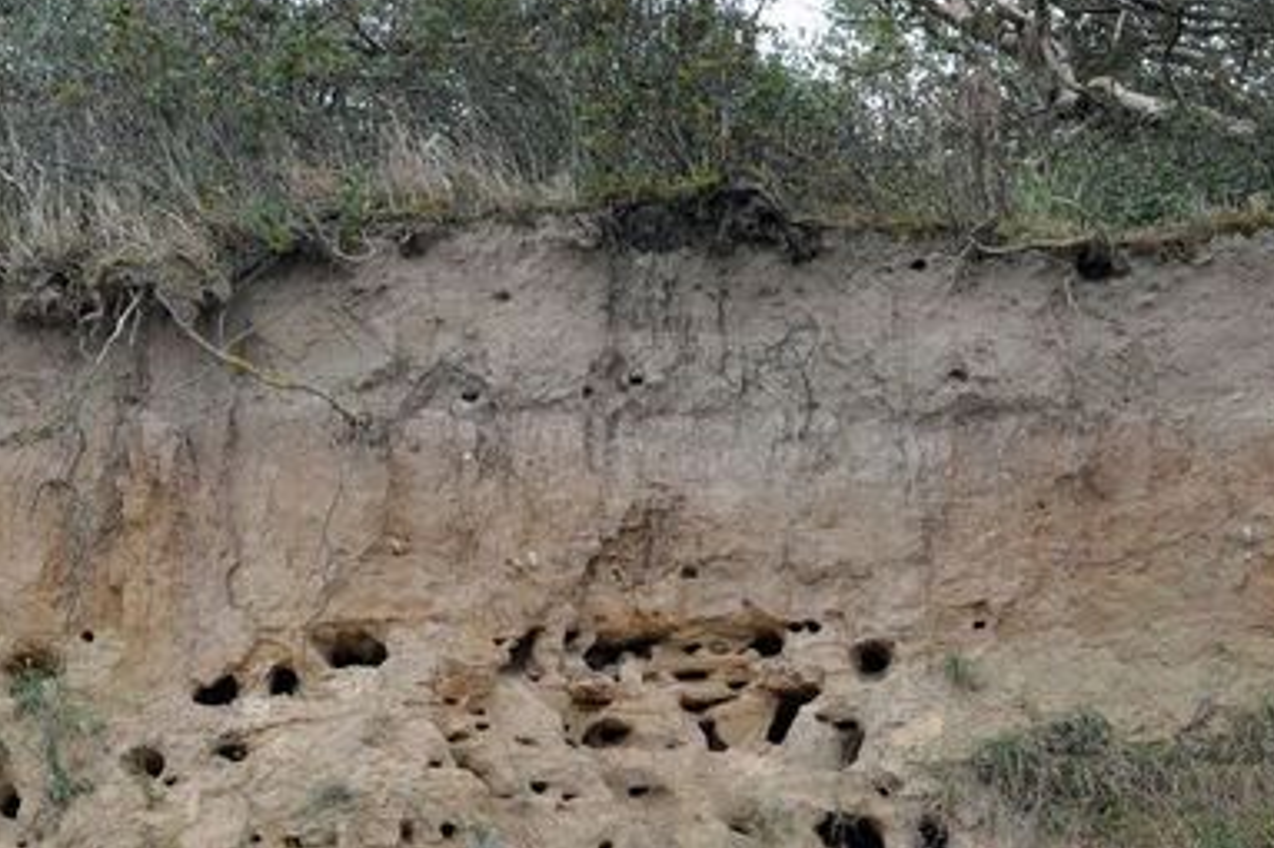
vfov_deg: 15.2
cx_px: -60
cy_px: 891
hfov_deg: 22.1
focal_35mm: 88
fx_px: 3119
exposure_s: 1/125
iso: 200
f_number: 8
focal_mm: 25
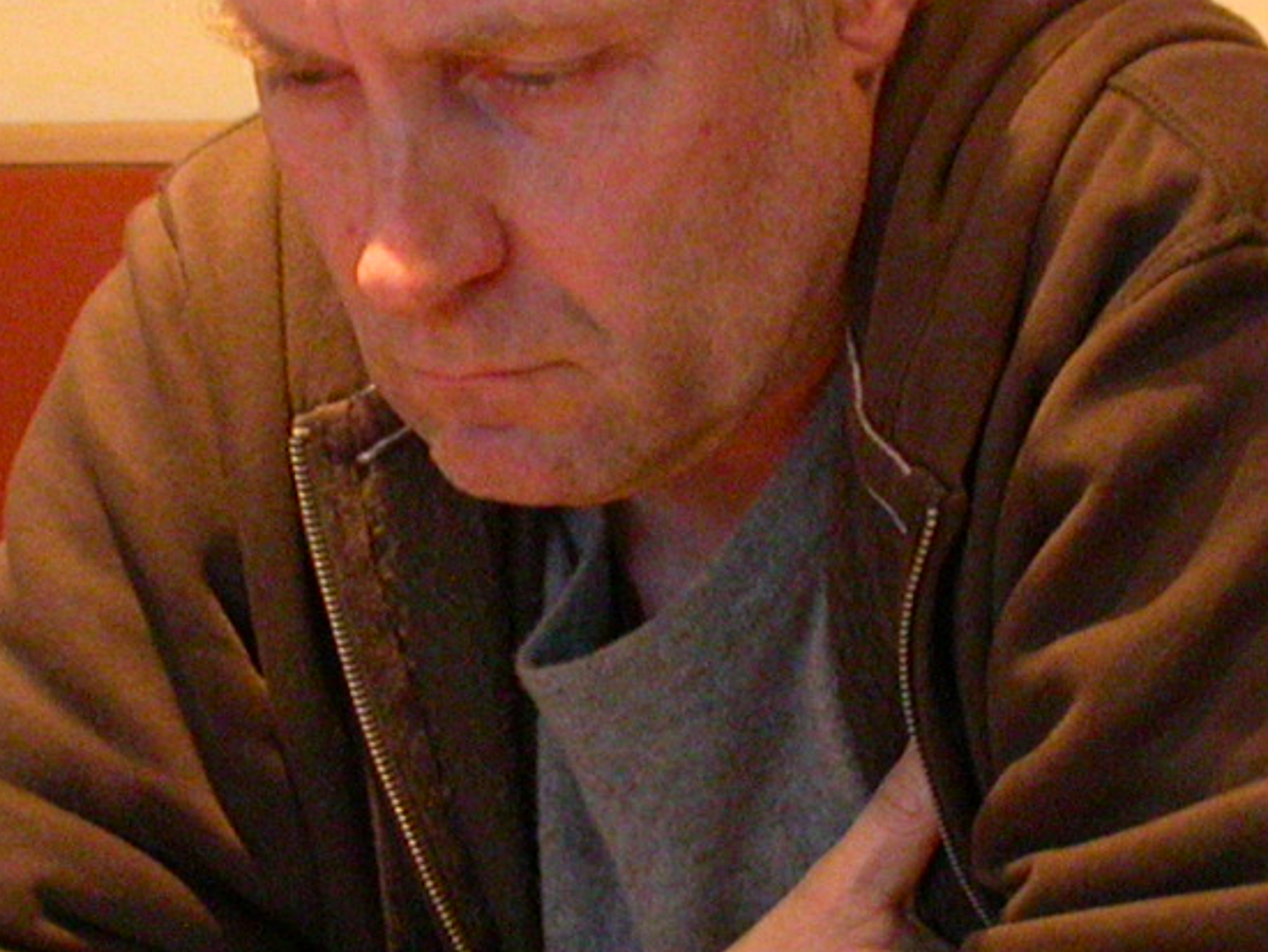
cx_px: 650
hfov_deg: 15.4
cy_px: 588
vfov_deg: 11.6
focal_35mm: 128
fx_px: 4691
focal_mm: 9.1
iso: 400
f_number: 2.7
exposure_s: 1/14.2
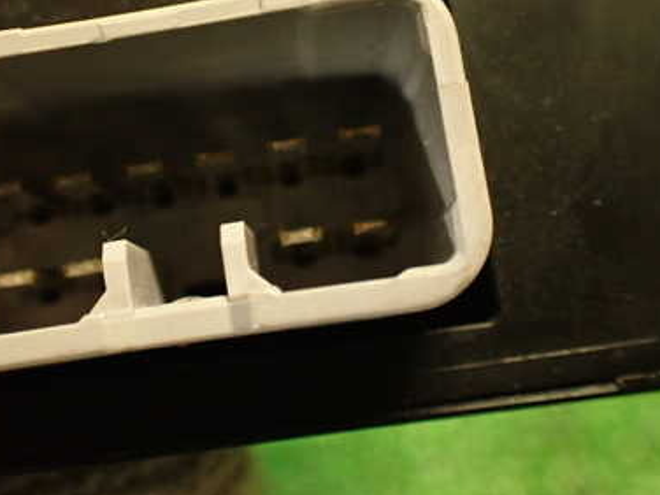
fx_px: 972
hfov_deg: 36.9
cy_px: 183
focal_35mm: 51
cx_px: 198
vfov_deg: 28.4
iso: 800
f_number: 2.4
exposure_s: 1/30
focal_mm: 5.79
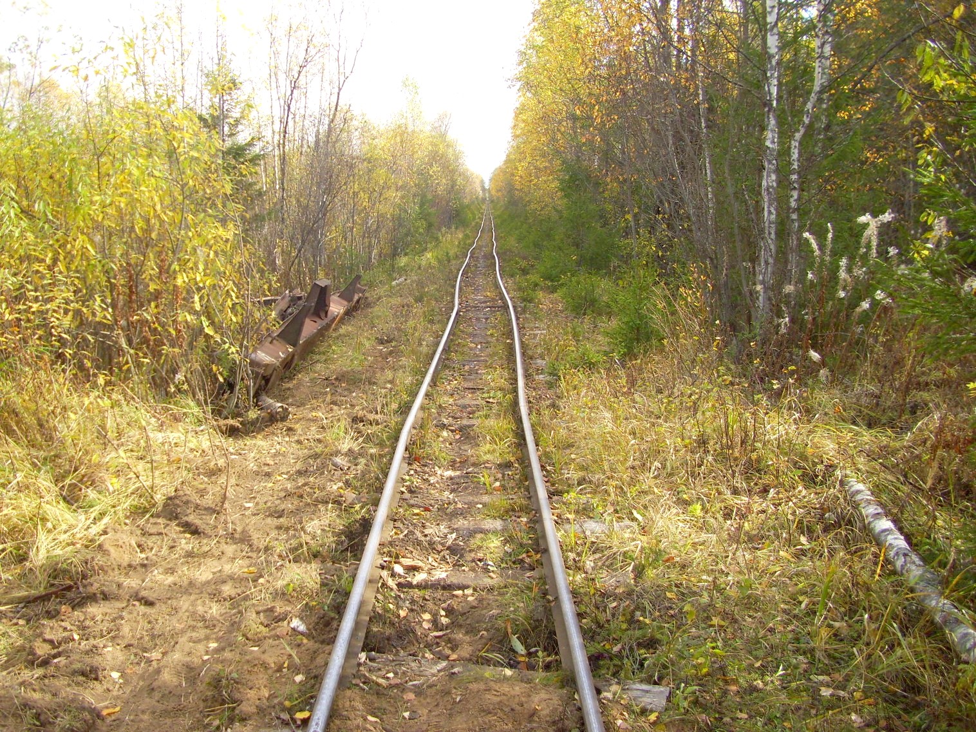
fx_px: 959
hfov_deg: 54.0
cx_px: 488
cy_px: 366
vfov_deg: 41.8
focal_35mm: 34
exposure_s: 1/250
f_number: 2.9
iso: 80
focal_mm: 5.7
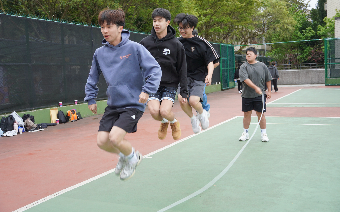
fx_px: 398
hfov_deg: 46.2
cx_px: 170
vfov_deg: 29.9
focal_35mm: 43
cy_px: 99
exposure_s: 1/160
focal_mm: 28
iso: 125
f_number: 4.5
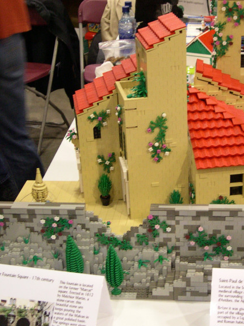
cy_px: 163
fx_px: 621
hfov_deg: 22.1
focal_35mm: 66
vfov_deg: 29.4
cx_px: 177
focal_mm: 10.1
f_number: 3.1
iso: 400
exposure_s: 1/18.4
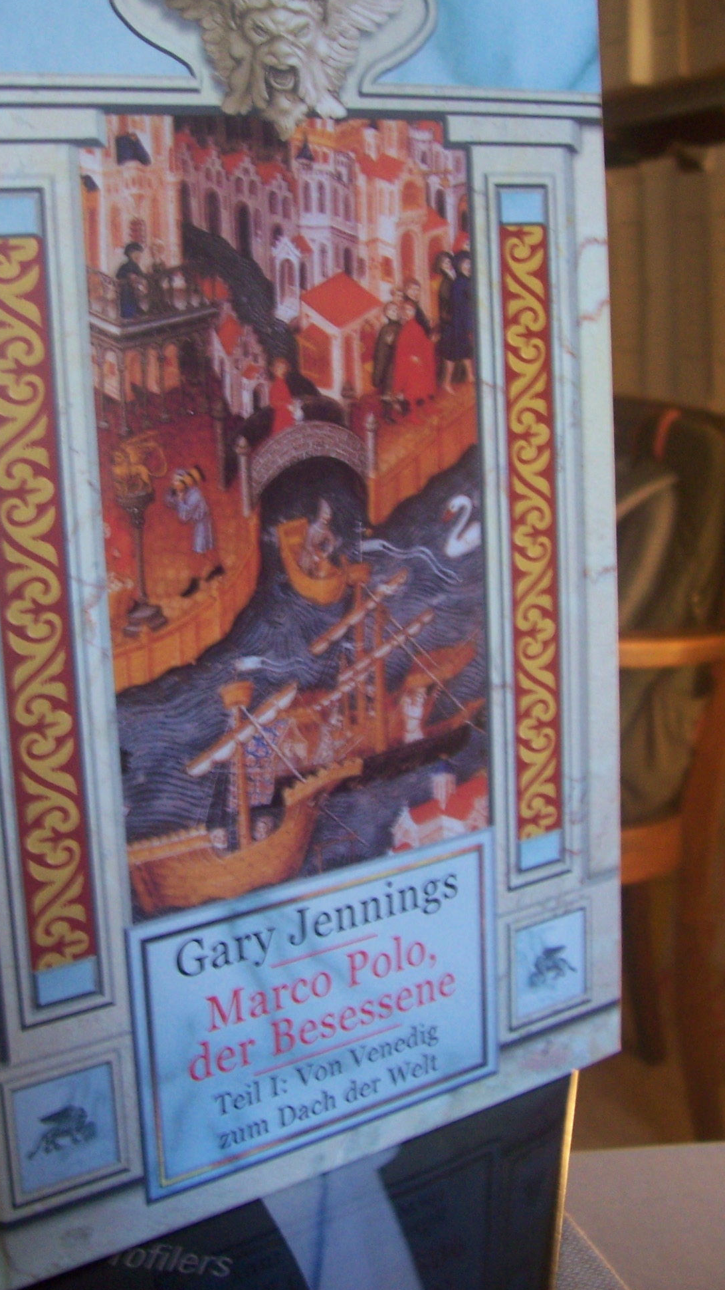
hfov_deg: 26.9
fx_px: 1504
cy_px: 552
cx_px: 241
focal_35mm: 44
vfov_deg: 46.3
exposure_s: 1/15
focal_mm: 5.6
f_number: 2.7
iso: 160
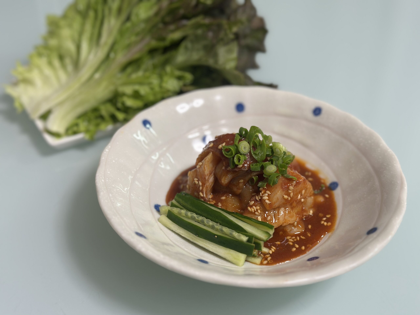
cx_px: 210
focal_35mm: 48
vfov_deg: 30.3
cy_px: 158
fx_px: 582
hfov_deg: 39.7
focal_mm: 6.86
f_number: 1.78
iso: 100
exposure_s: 1/60
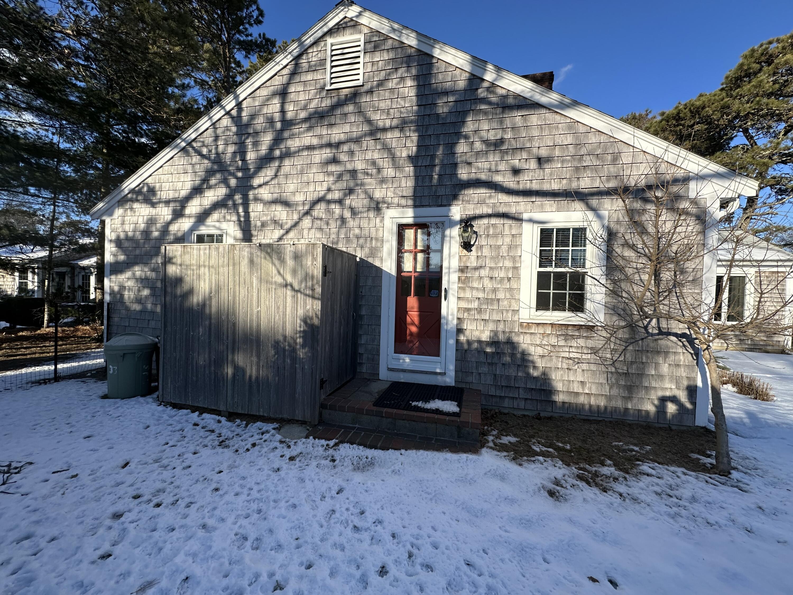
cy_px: 298
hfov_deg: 102.1
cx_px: 396
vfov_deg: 85.7
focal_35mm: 14
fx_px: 321
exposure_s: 1/1304
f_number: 2.2
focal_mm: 2.22
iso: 40
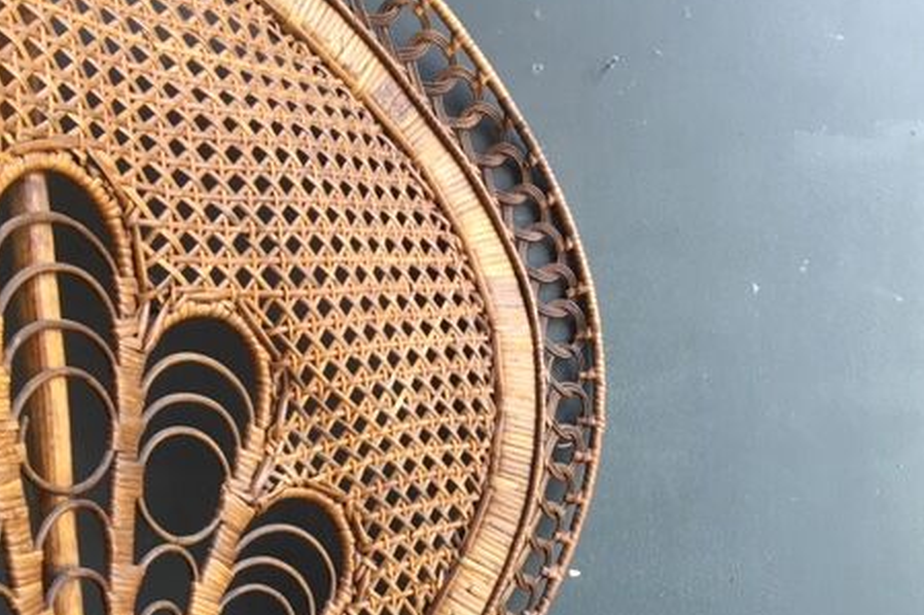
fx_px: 1103
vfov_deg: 30.1
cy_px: 531
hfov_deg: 45.4
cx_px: 482
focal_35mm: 43
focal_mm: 4.15
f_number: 2.2
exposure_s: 1/33
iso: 32
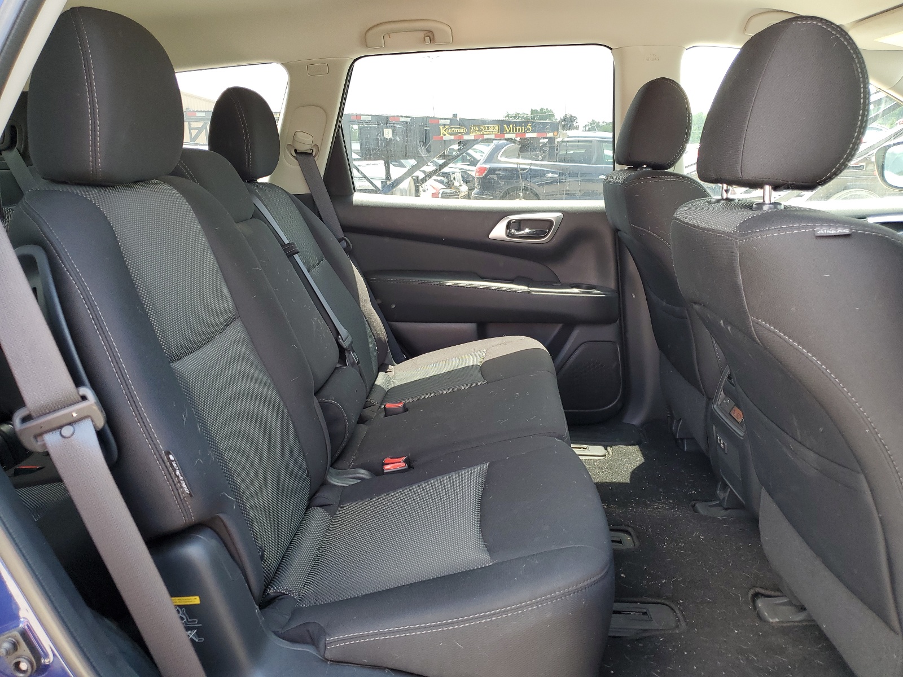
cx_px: 452
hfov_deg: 67.3
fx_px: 678
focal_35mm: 26
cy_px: 338
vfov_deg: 53.1
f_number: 1.5
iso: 53
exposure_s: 1/120
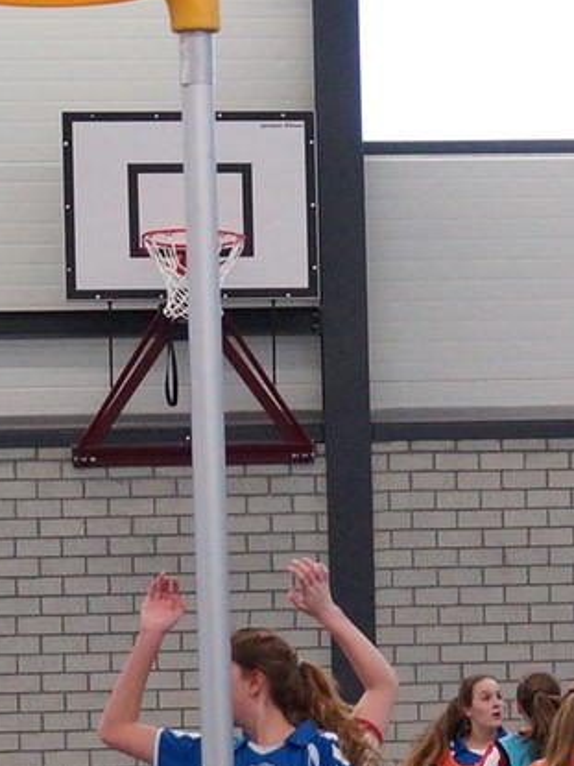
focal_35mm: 107
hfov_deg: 13.7
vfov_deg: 18.2
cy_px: 631
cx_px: 544
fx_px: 2367
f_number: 2.8
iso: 1250
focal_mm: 30
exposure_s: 1/400
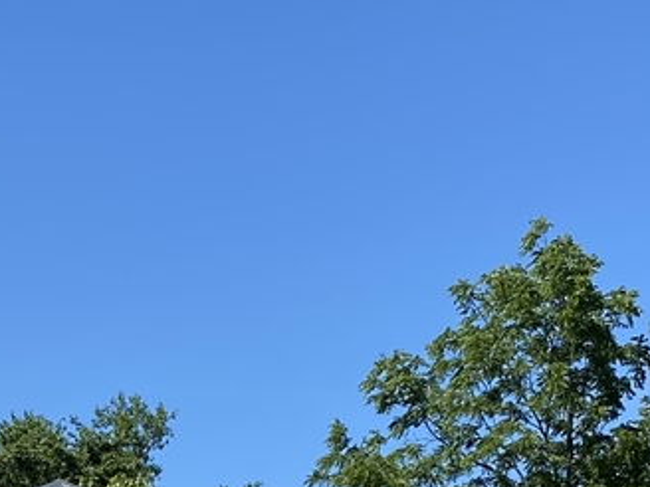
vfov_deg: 11.8
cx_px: 71
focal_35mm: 114
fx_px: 2141
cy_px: 926
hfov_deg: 17.0
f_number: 1.8
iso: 32
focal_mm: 4.25
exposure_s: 1/2410
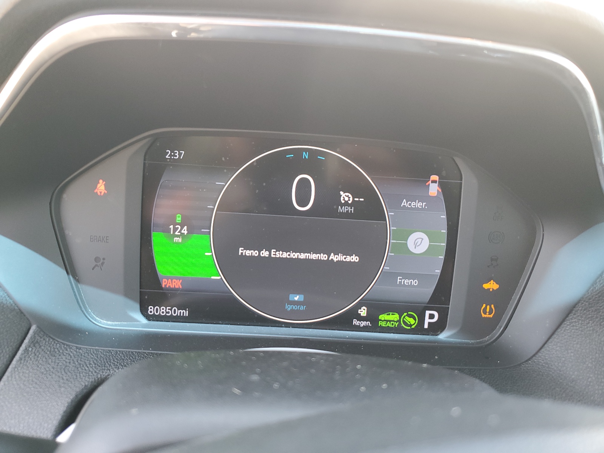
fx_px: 454
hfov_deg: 67.3
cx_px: 302
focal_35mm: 26
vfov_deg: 53.1
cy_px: 226
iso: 69
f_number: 1.5
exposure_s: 1/60.2
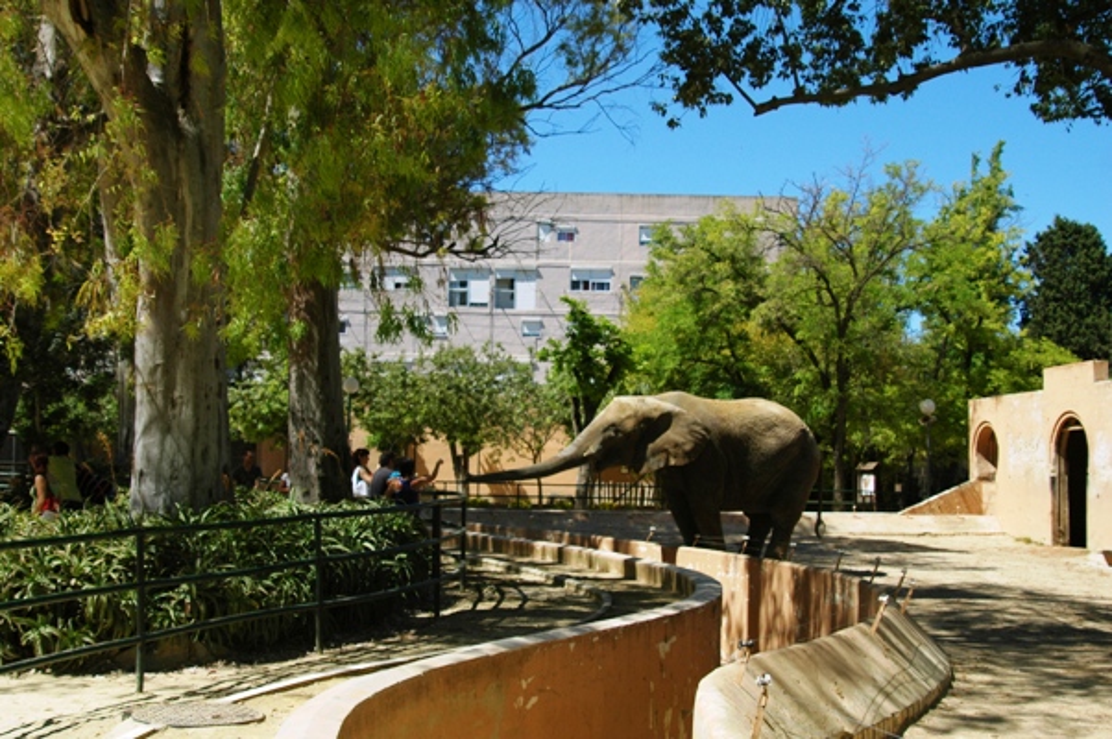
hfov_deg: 46.4
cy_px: 370
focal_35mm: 42
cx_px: 556
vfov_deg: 31.8
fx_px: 1296
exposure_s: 1/1250
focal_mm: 28
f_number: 5.6
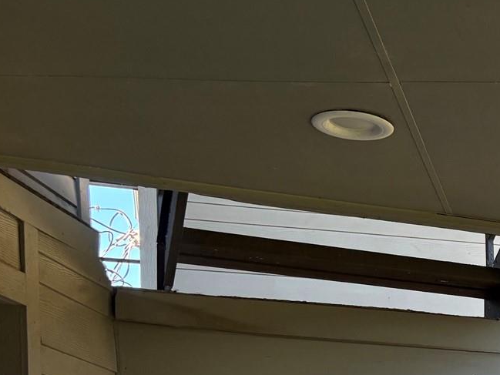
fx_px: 1185
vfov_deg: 16.3
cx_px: 607
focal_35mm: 82
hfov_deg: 22.0
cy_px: 583
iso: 125
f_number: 1.6
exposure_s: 1/232
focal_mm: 5.96
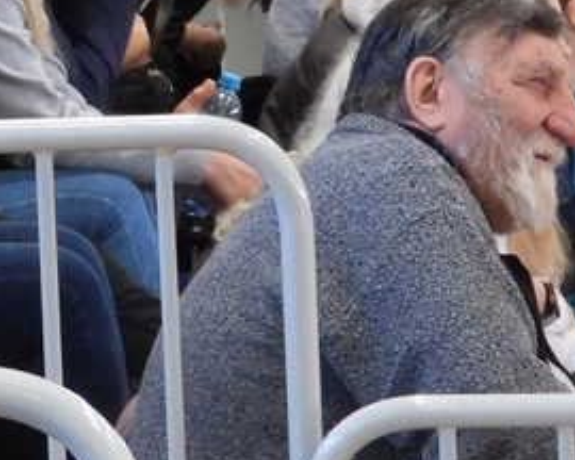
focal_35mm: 630
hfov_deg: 3.1
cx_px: -300
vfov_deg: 2.5
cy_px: -104
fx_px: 10721
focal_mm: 26.1
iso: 400
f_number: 4
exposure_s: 1/30
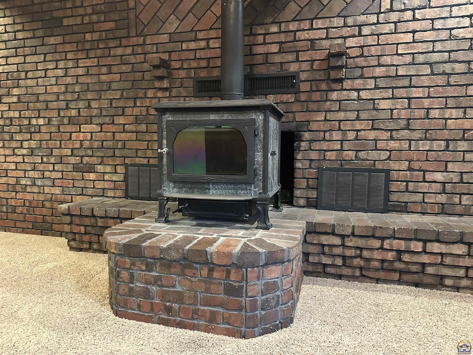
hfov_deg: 71.6
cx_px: 236
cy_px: 178
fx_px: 328
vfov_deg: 56.8
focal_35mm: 24
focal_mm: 6.86
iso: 1000
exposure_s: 1/40
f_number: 1.78
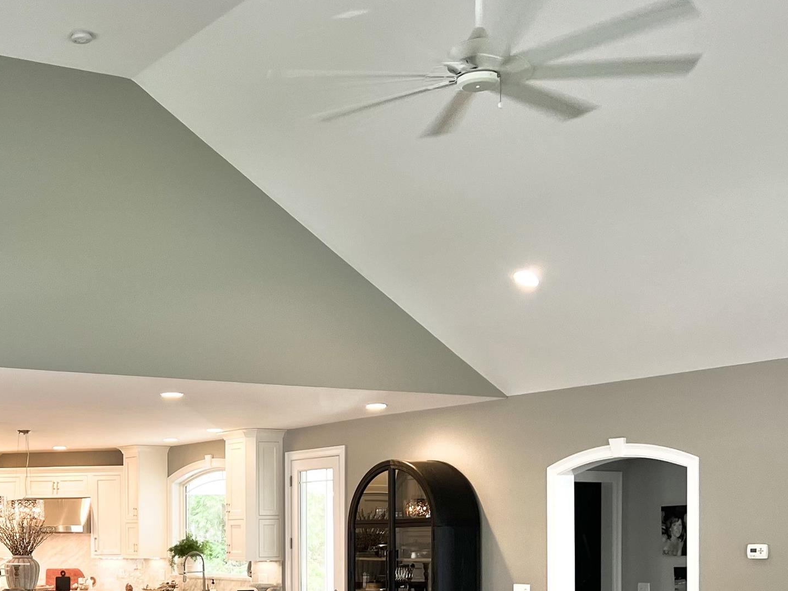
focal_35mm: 56
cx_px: 92
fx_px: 1275
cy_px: 551
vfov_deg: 25.2
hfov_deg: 32.8
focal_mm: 5.7
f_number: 1.5
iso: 80
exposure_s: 1/60
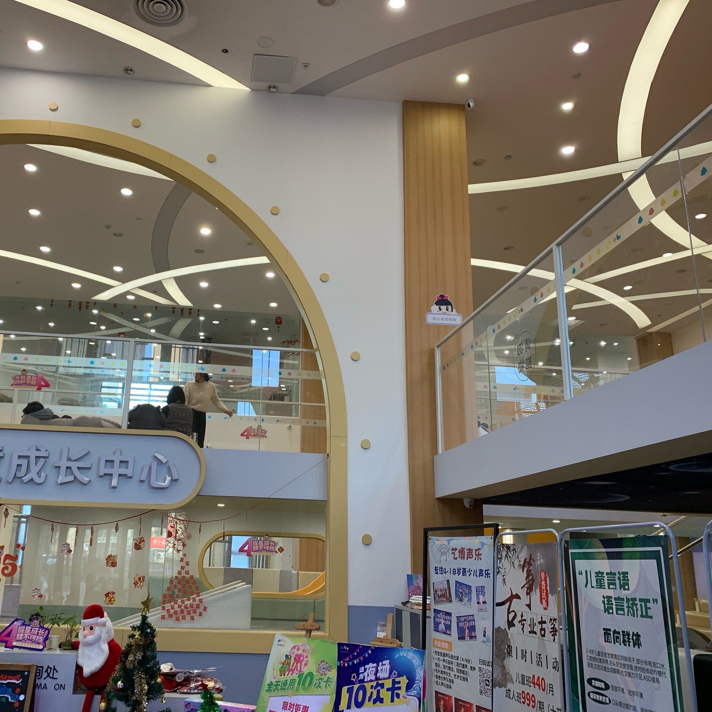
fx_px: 721
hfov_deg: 52.0
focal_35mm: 31
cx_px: 270
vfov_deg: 52.5
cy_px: 358
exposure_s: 1/100
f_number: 1.8
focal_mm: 4.25
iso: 64
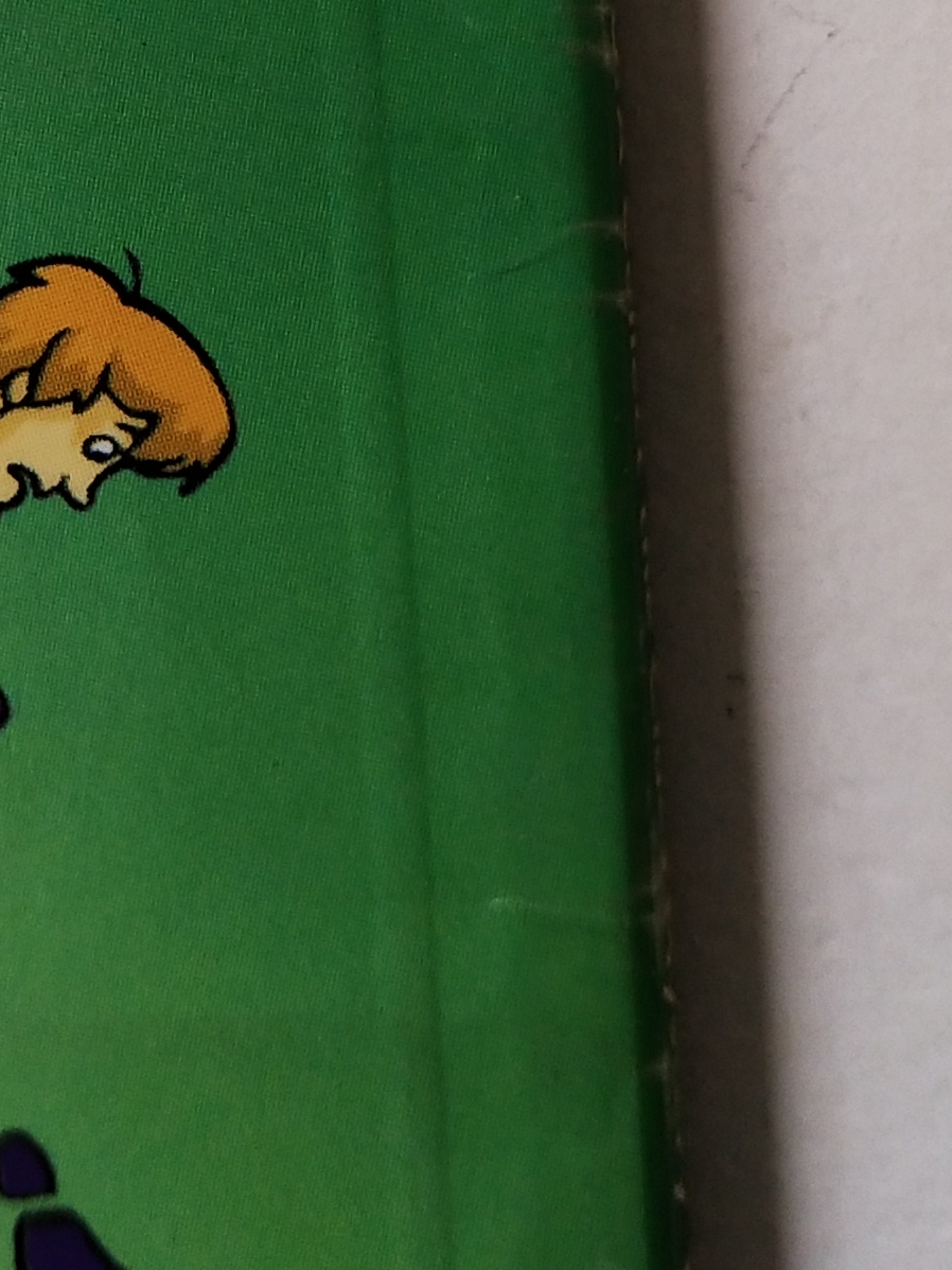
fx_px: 3705
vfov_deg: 18.9
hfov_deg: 14.5
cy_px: -4
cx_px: 155
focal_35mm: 101
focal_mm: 3.95
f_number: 1.8
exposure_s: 1/100
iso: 220
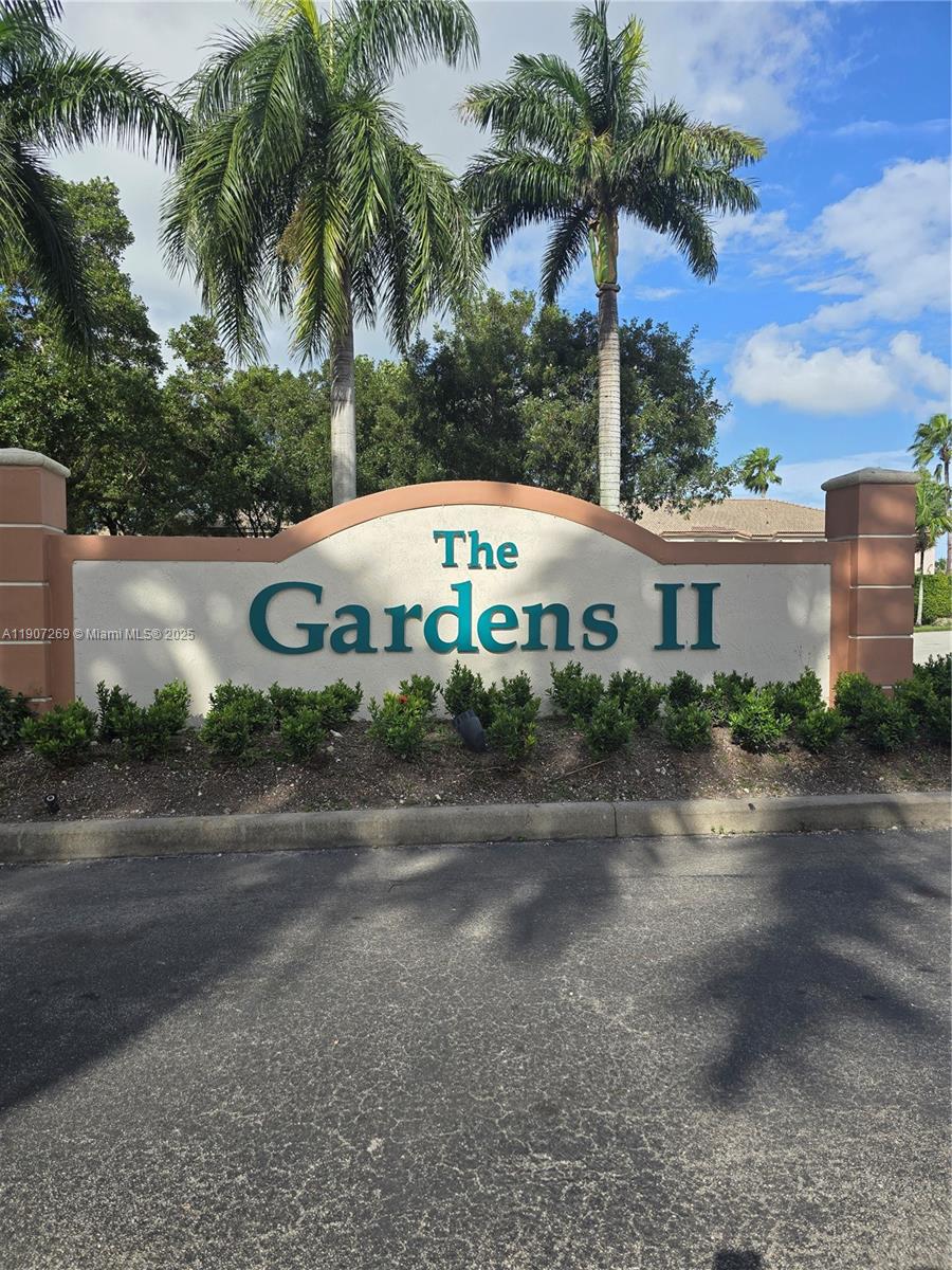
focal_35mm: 23
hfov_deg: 58.9
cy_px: 635
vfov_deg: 73.9
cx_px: 476
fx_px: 843
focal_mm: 6.3
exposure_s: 1/533
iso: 12
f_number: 1.7
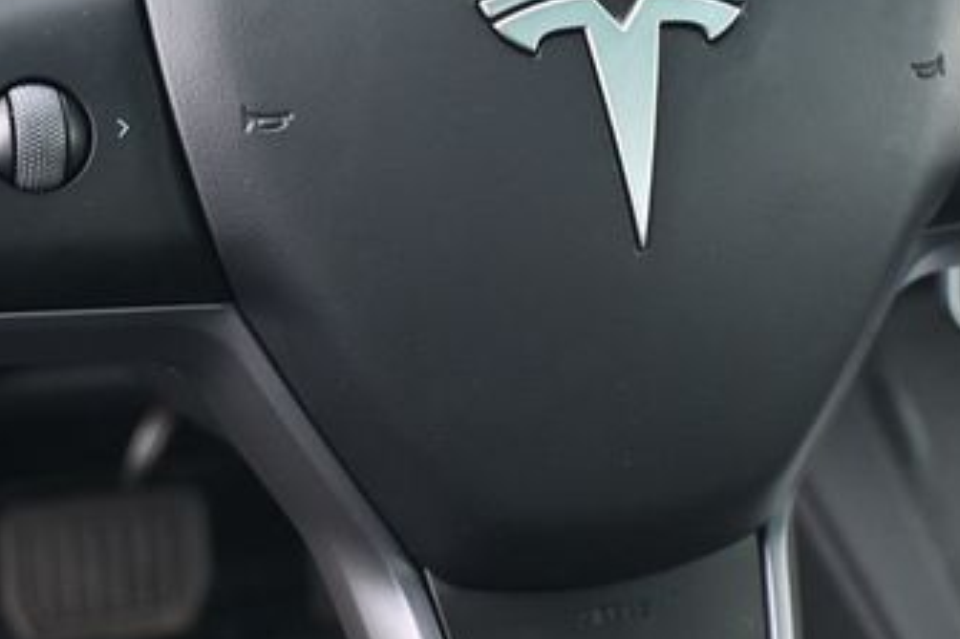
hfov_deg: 31.0
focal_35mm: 65
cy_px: 119
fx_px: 1732
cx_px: 450
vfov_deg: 20.6
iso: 800
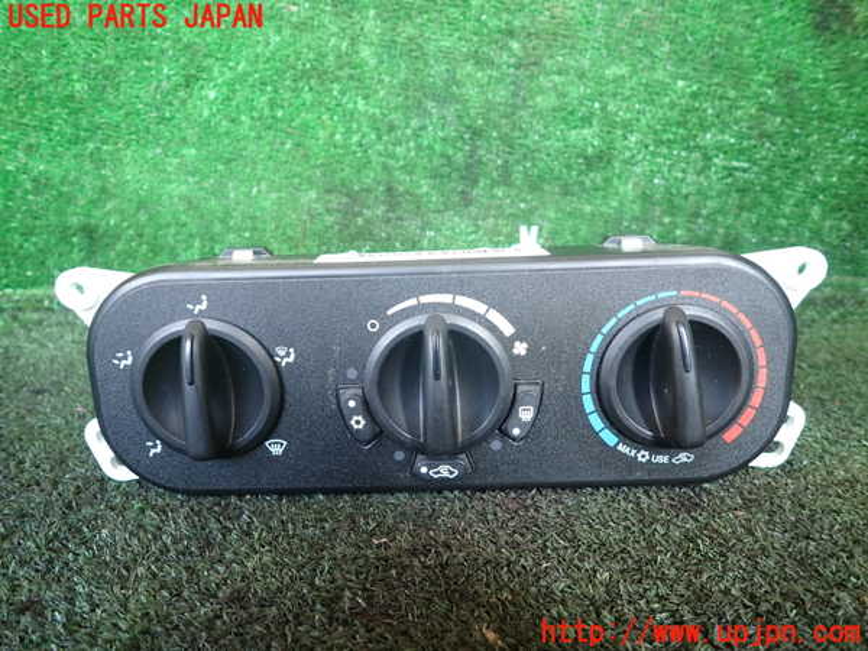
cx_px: 434
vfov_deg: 54.9
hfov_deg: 69.4
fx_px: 627
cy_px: 326
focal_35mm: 25
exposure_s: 1/50
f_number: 2
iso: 200
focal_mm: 4.5
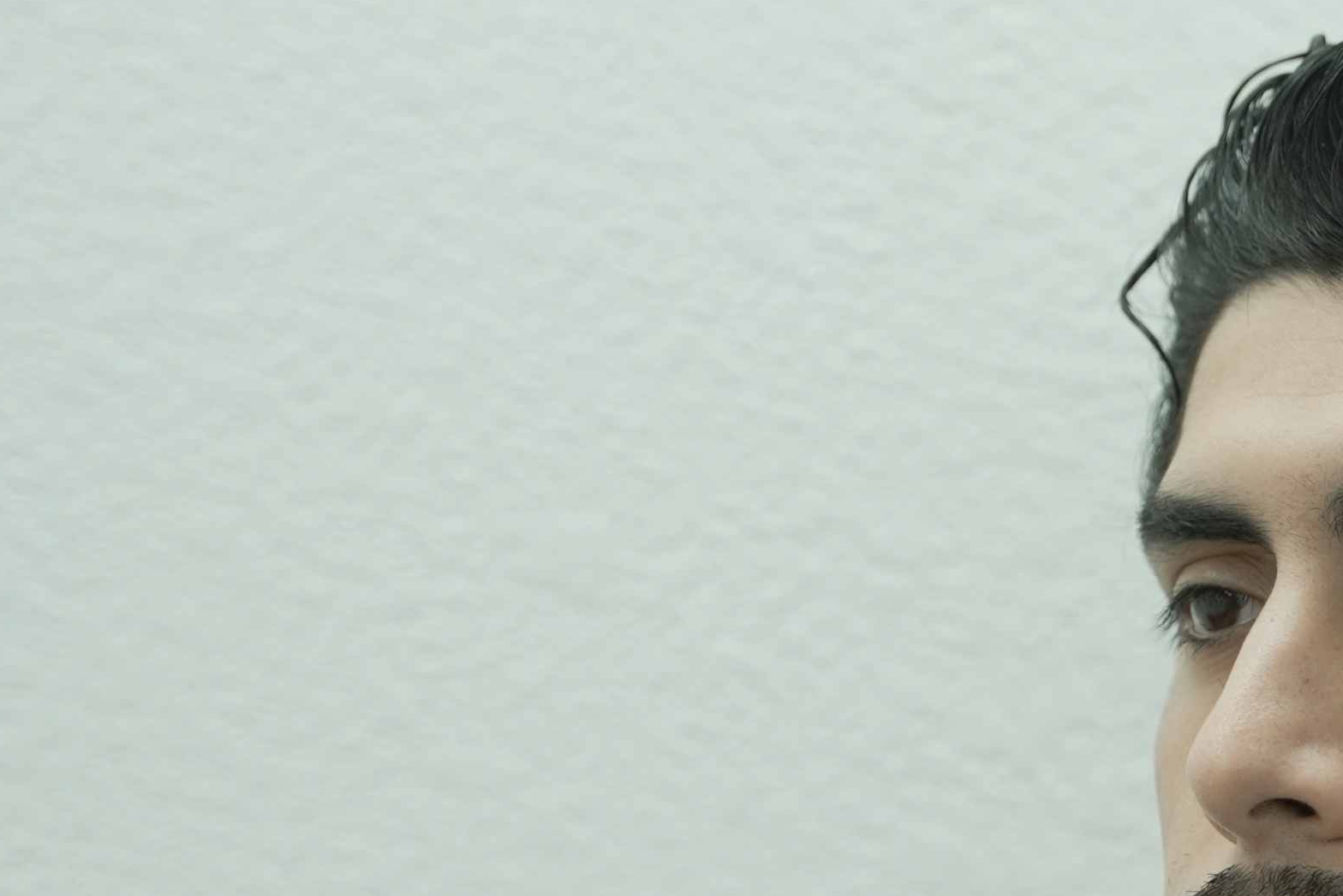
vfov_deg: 11.4
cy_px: 679
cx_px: 1408
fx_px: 4471
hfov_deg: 16.6
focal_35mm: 120
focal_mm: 44.3
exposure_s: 1/400
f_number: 2.8
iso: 500
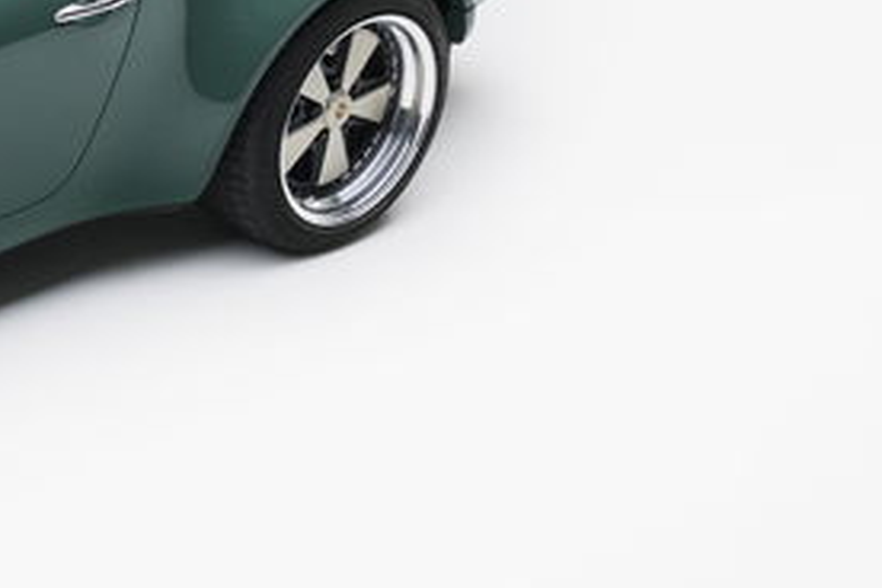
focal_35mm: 130
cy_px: 59
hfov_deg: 14.8
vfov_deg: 10.5
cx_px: -390
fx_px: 3185
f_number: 5
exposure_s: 1/25
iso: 800
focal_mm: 35
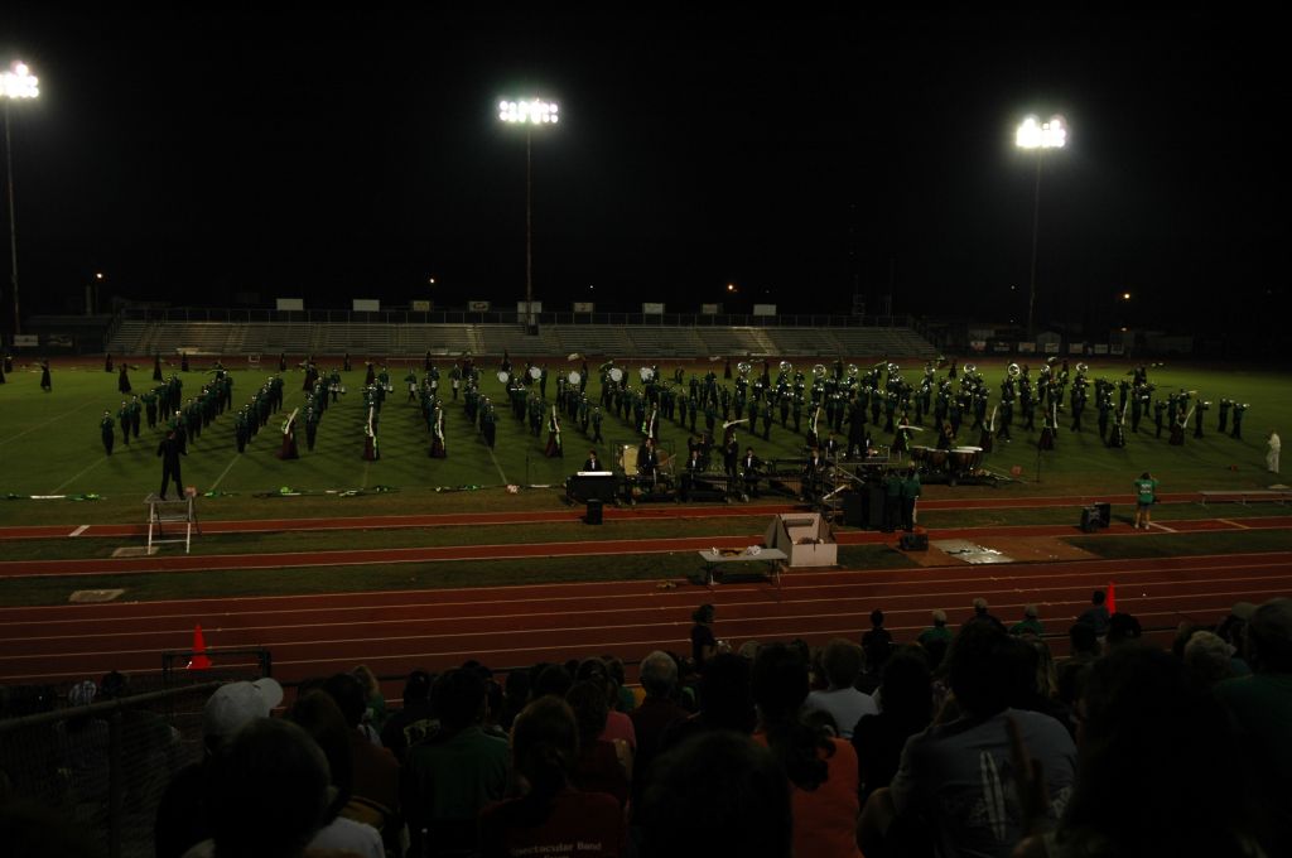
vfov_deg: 43.5
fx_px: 1075
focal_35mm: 30
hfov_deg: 62.0
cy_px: 429
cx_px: 646
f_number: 2.8
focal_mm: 20
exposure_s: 1/60
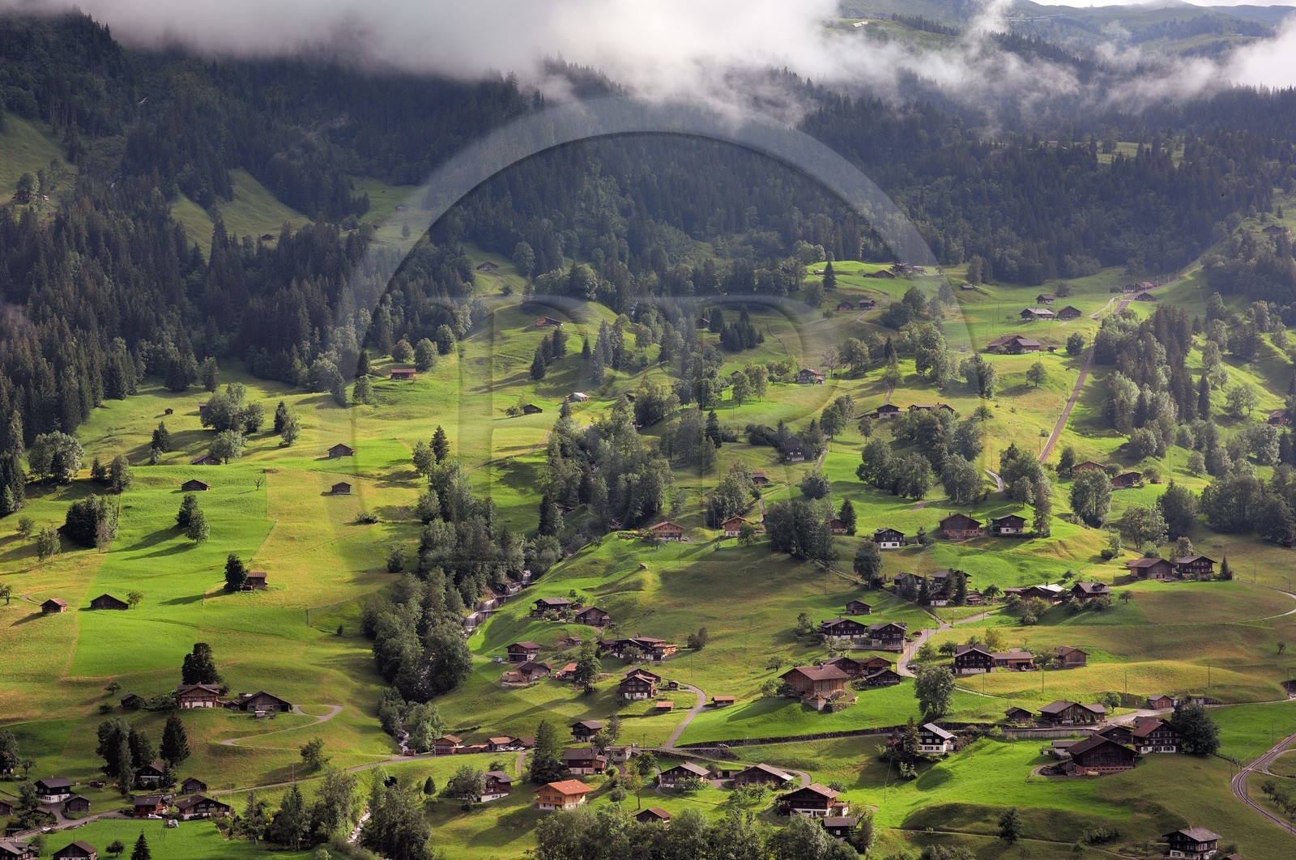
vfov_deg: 16.2
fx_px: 3020
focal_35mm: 84
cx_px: 648
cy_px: 430
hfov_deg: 24.2
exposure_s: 1/160
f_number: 7.6
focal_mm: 56
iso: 100
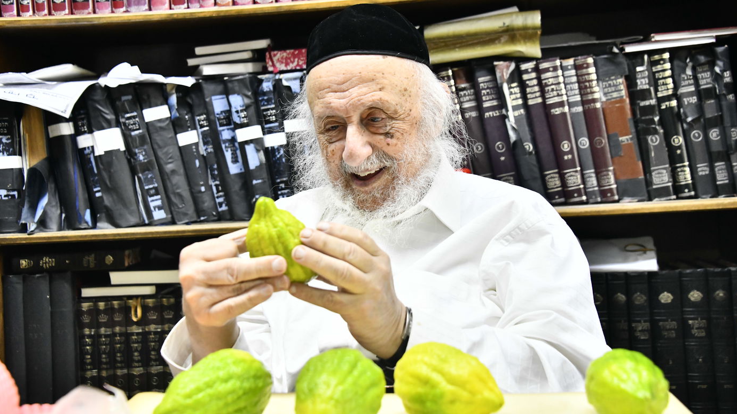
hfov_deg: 40.6
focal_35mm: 51
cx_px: 373
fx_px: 997
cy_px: 189
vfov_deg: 23.5
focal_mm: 48
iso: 2500
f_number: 5.6
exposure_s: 1/160
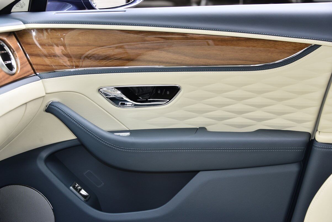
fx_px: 646
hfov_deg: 28.8
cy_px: 111
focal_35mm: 70
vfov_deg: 19.5
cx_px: 166
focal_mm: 70
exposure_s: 1/80
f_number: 5
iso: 320
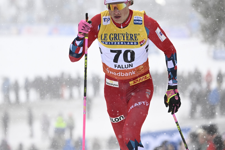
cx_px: 105
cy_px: 59
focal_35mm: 351
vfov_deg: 3.9
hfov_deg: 5.9
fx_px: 2193
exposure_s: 1/500
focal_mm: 280
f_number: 6.3
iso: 720
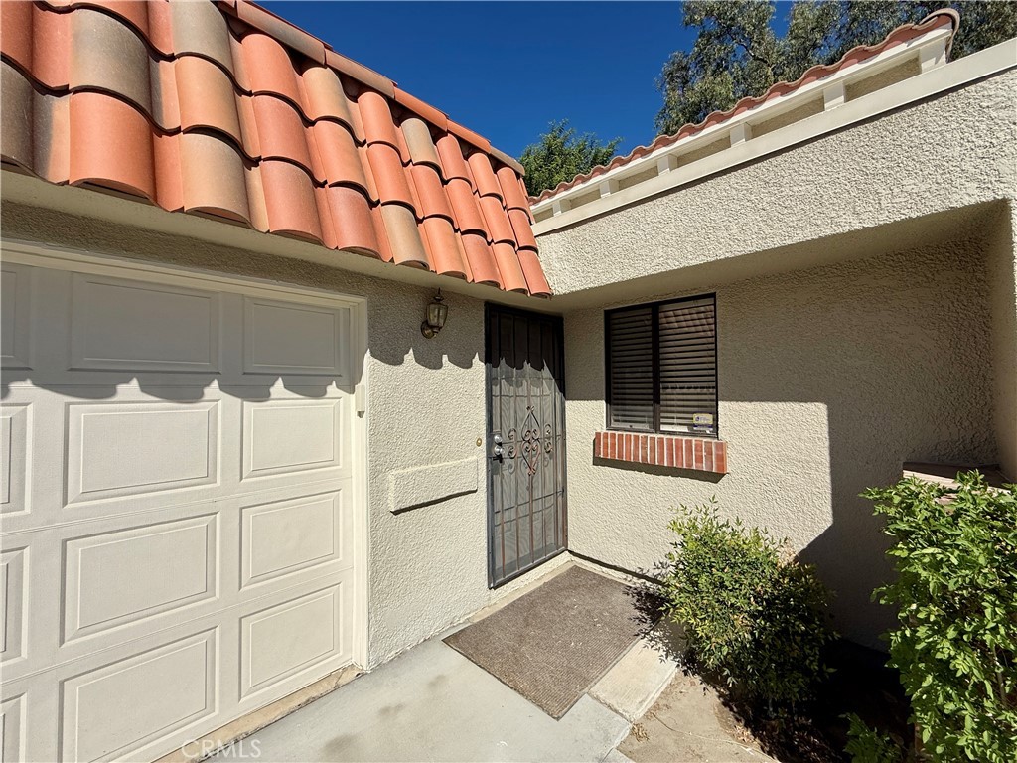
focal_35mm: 14
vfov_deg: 85.7
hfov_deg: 102.1
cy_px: 382
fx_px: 411
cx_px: 508
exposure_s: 1/3891
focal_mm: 2.22
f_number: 2.2
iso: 50
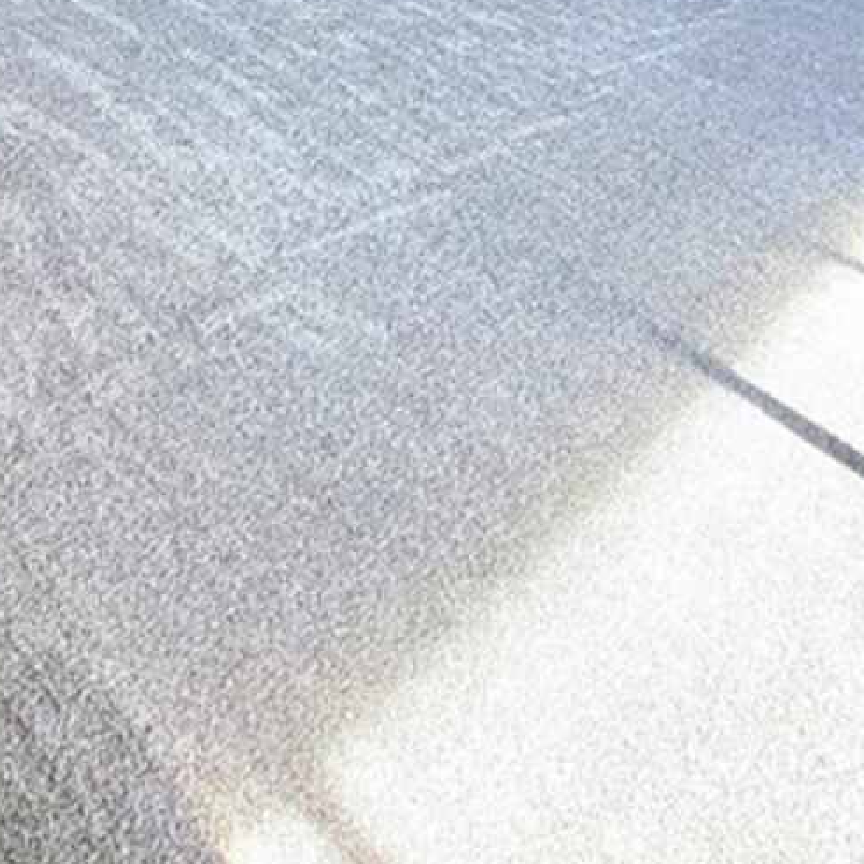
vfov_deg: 32.3
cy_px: -243
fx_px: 1130
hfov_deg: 38.9
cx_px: 88
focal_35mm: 40
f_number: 2.2
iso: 80
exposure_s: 1/120
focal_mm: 2.2
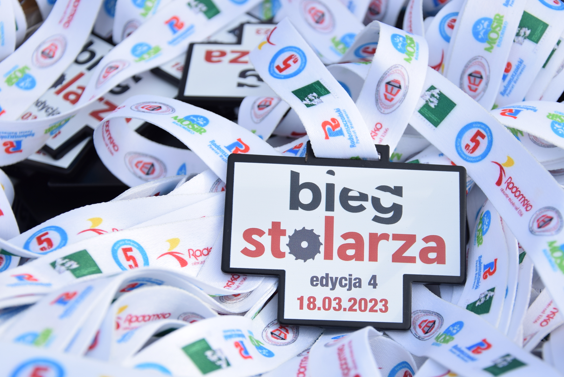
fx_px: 1223
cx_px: 345
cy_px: 211
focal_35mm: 78
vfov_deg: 17.5
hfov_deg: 25.9
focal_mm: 42
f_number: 4.8
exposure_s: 1/320
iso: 100
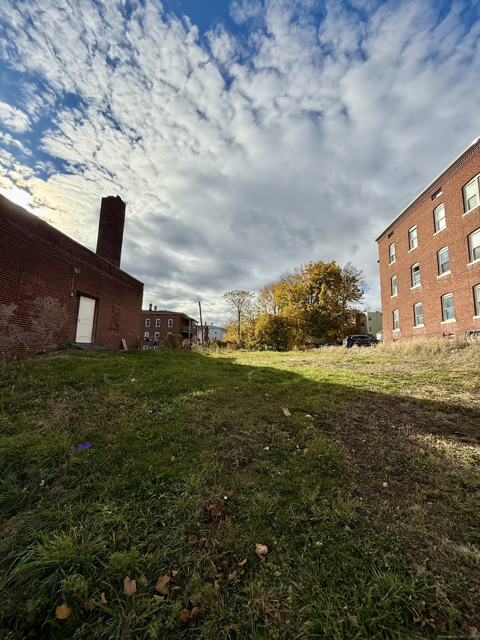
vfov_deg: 102.1
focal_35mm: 14
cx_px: 240
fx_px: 259
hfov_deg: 85.7
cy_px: 320
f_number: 2.2
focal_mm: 2.22
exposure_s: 1/3125
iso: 50
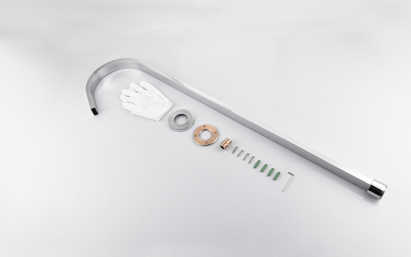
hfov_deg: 59.6
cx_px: 221
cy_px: 128
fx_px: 358
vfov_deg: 39.4
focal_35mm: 32
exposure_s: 1/160
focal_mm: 28
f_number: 9
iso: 64
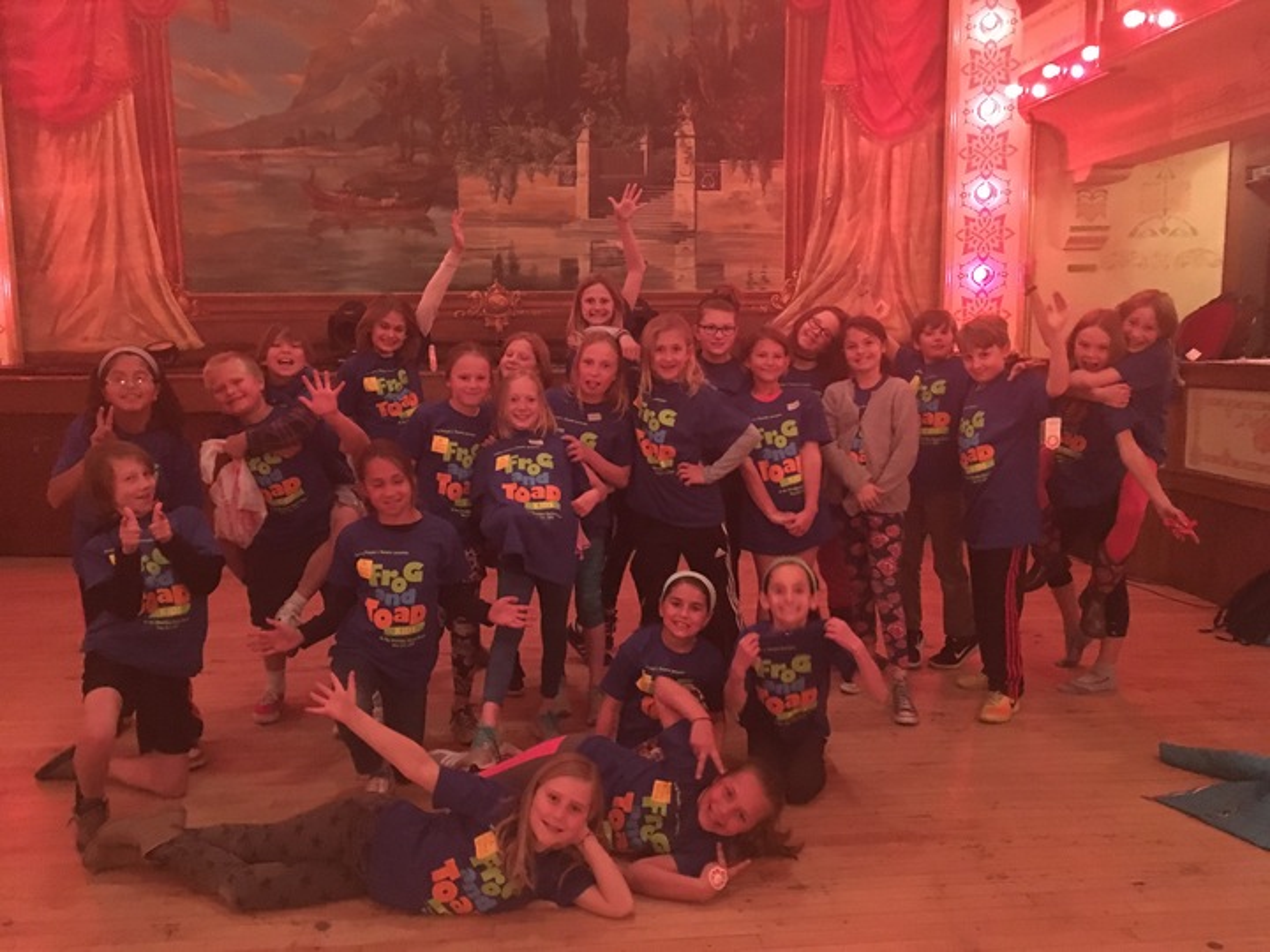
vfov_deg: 48.2
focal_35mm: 29
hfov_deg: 61.7
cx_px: 635
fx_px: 1064
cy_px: 476
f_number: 2.2
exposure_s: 1/15
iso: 800
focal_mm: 4.15
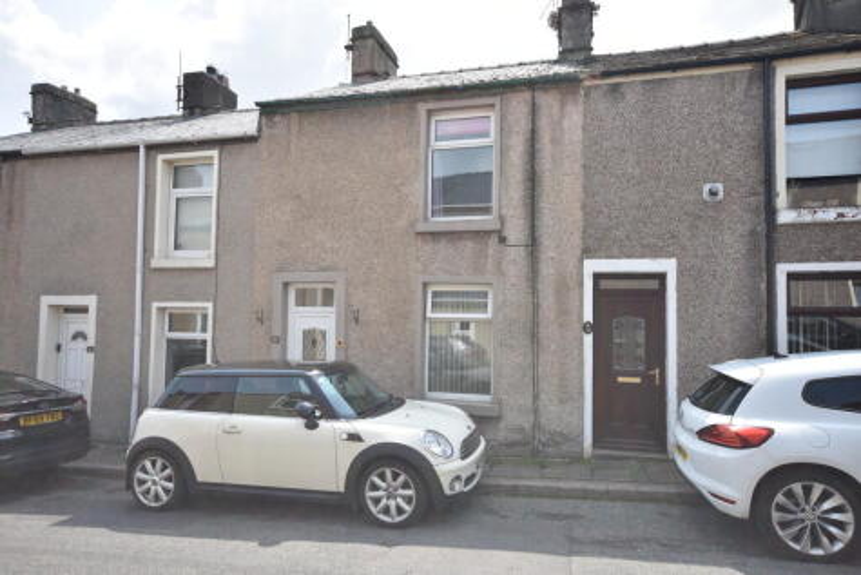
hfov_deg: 73.7
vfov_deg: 53.2
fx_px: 574
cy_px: 288
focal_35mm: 24
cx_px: 430
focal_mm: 16
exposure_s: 1/500
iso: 280
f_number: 8
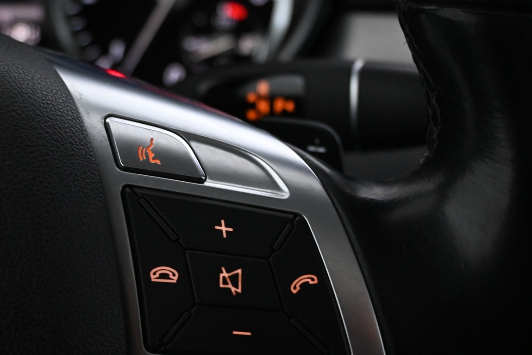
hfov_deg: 35.4
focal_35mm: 56
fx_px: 828
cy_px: 230
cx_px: 205
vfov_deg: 24.1
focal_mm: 26.5
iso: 2800
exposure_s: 1/40
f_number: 4.5
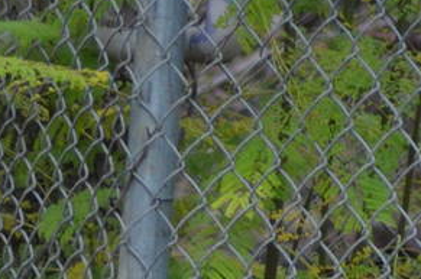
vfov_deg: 0.7
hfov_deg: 1.0
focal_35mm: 2060
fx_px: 24051
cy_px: 698
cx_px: -250
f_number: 5
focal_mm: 250
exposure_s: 1/800
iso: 800
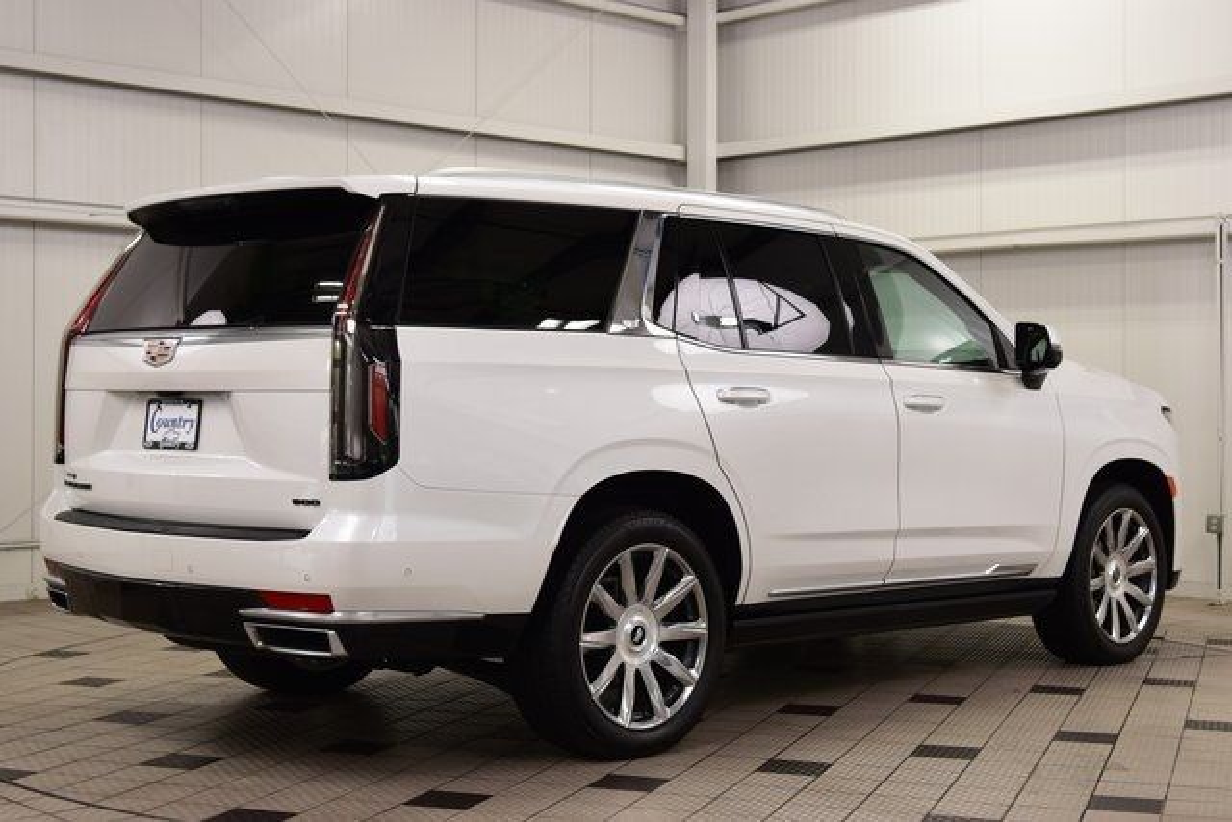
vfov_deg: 25.8
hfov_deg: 37.8
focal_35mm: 52
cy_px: 411
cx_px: 616
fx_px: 1797
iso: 400
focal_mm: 35
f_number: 7.1
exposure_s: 1/30
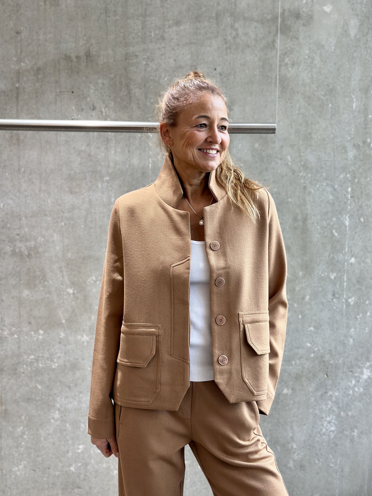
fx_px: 688
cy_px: 248
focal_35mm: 48
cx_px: 186
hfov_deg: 30.3
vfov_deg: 39.7
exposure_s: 1/100
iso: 125
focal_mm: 6.86
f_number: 1.78
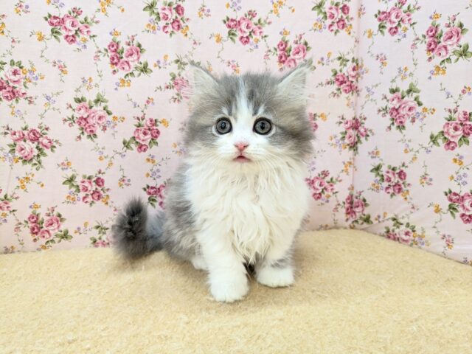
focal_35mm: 27
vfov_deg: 51.4
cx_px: 236
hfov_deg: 65.3
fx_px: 368
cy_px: 177
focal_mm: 4.38
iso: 189
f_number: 1.73
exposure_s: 1/99.9
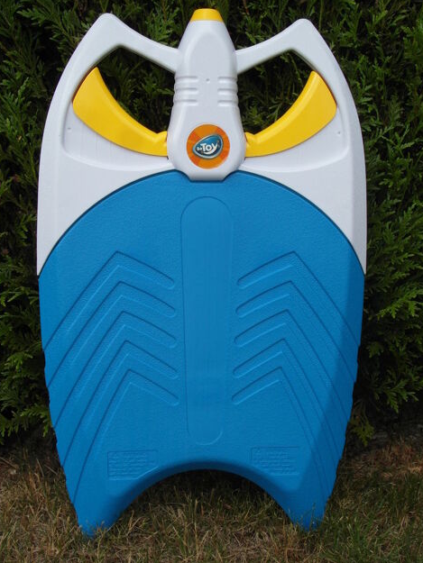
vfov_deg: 44.8
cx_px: 210
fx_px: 684
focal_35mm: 42
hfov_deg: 34.4
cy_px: 286
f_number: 5.2
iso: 80
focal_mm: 6.8
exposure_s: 1/125
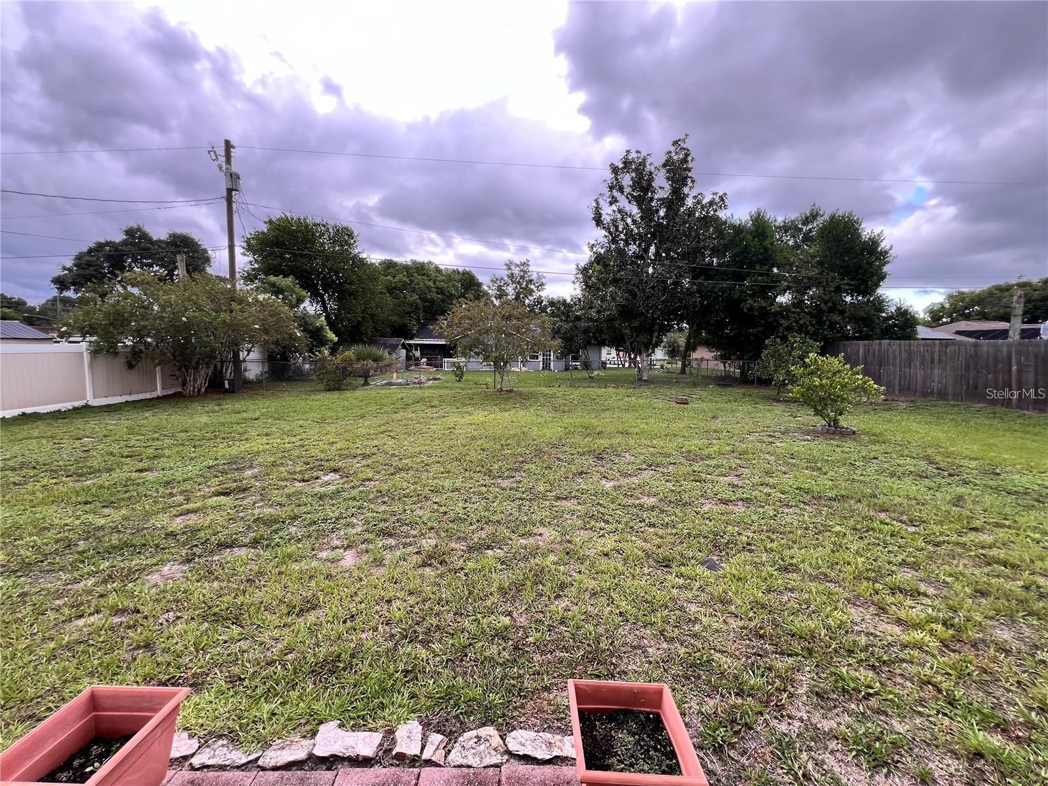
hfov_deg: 106.2
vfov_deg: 89.9
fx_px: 394
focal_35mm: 13
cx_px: 524
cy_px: 393
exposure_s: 1/99
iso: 50
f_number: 1.8
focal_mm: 1.57
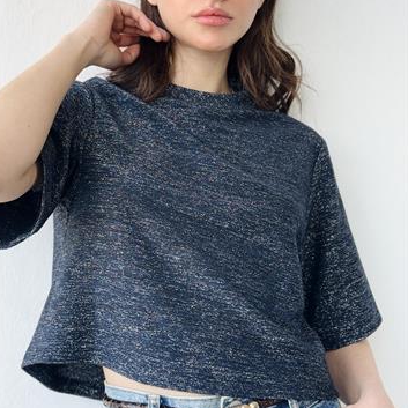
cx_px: 181
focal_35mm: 64
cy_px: 139
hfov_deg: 26.9
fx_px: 853
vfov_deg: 26.7
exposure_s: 1/121
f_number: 1.78
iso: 50
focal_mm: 6.76
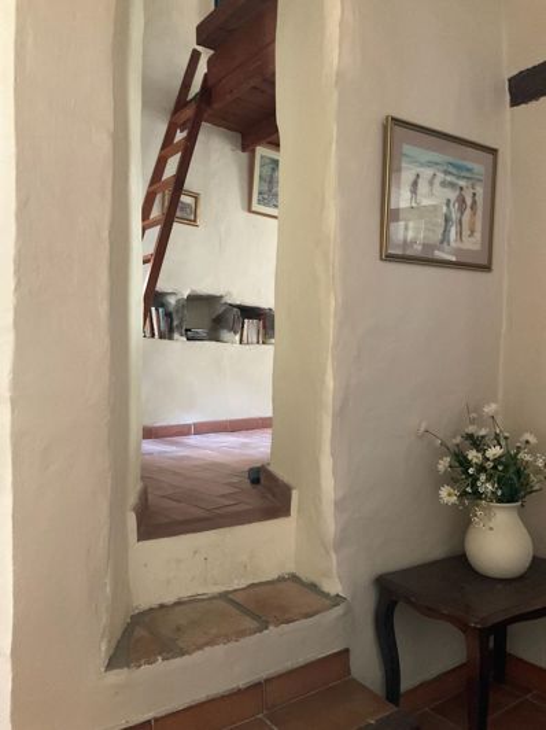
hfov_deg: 48.2
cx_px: 273
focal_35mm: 29
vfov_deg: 61.7
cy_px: 365
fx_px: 611
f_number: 1.8
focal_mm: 3
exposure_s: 1/30
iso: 320
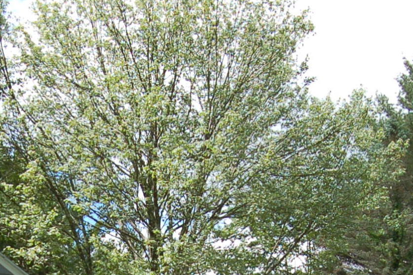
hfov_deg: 17.3
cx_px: 148
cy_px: 390
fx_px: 1353
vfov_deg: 11.2
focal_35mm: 118
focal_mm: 22
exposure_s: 1/200
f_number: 8
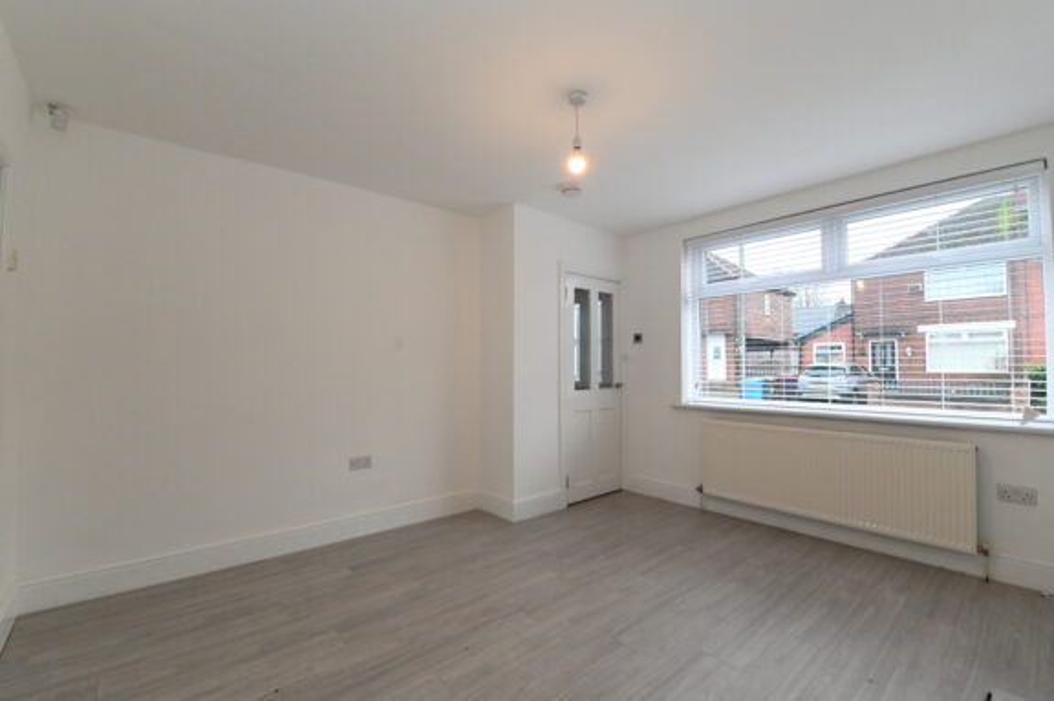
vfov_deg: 77.2
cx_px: 527
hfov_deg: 100.4
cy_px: 350
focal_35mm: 15
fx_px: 439
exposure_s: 1/200
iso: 5000
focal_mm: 15
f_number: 10
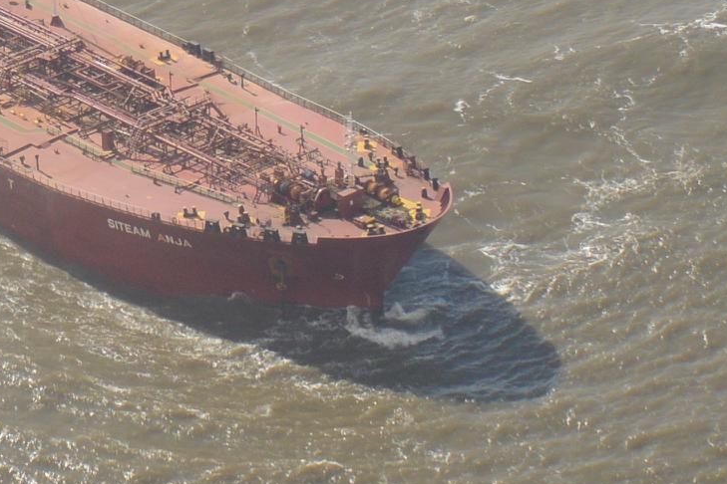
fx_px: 7209
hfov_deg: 5.8
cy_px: -93
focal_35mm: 357
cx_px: -61
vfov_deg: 3.8
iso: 160
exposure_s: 1/800
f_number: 5.6
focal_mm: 42
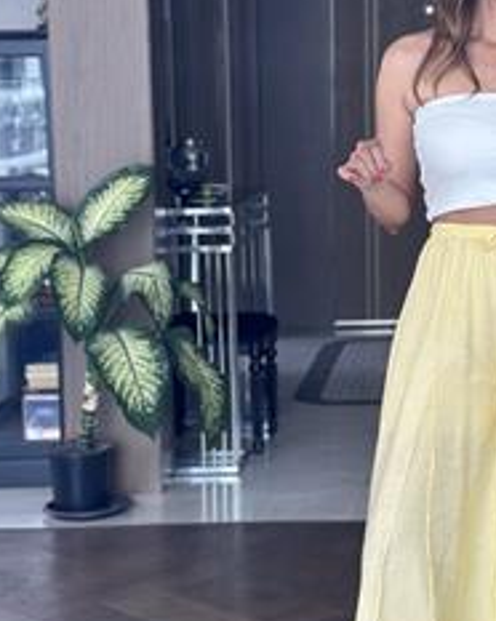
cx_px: 464
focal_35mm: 102
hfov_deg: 14.9
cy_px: 354
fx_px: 1874
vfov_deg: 18.8
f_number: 1.78
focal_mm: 6.86
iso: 80
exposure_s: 1/175
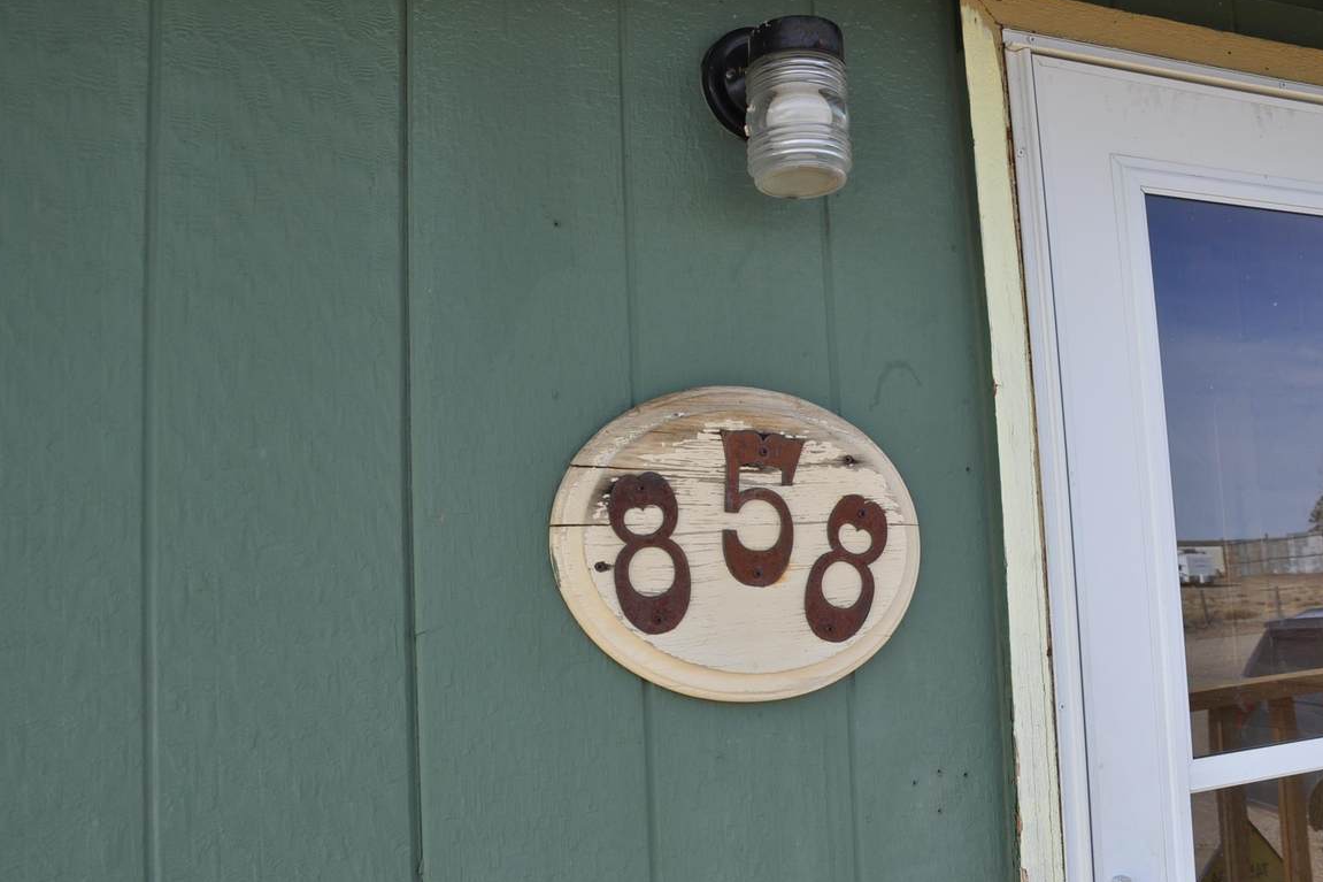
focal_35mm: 30
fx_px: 1102
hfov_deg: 61.9
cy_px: 463
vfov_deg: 43.6
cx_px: 690
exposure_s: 1/250
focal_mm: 18
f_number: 8
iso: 200
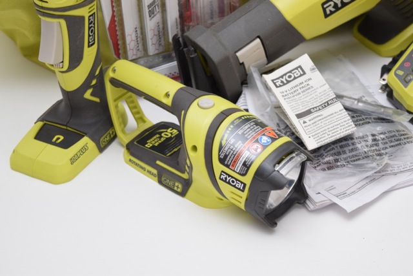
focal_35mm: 82
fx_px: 947
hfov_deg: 24.6
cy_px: 138
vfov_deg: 16.6
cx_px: 206
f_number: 5.6
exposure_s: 1/125
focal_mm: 55
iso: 1600
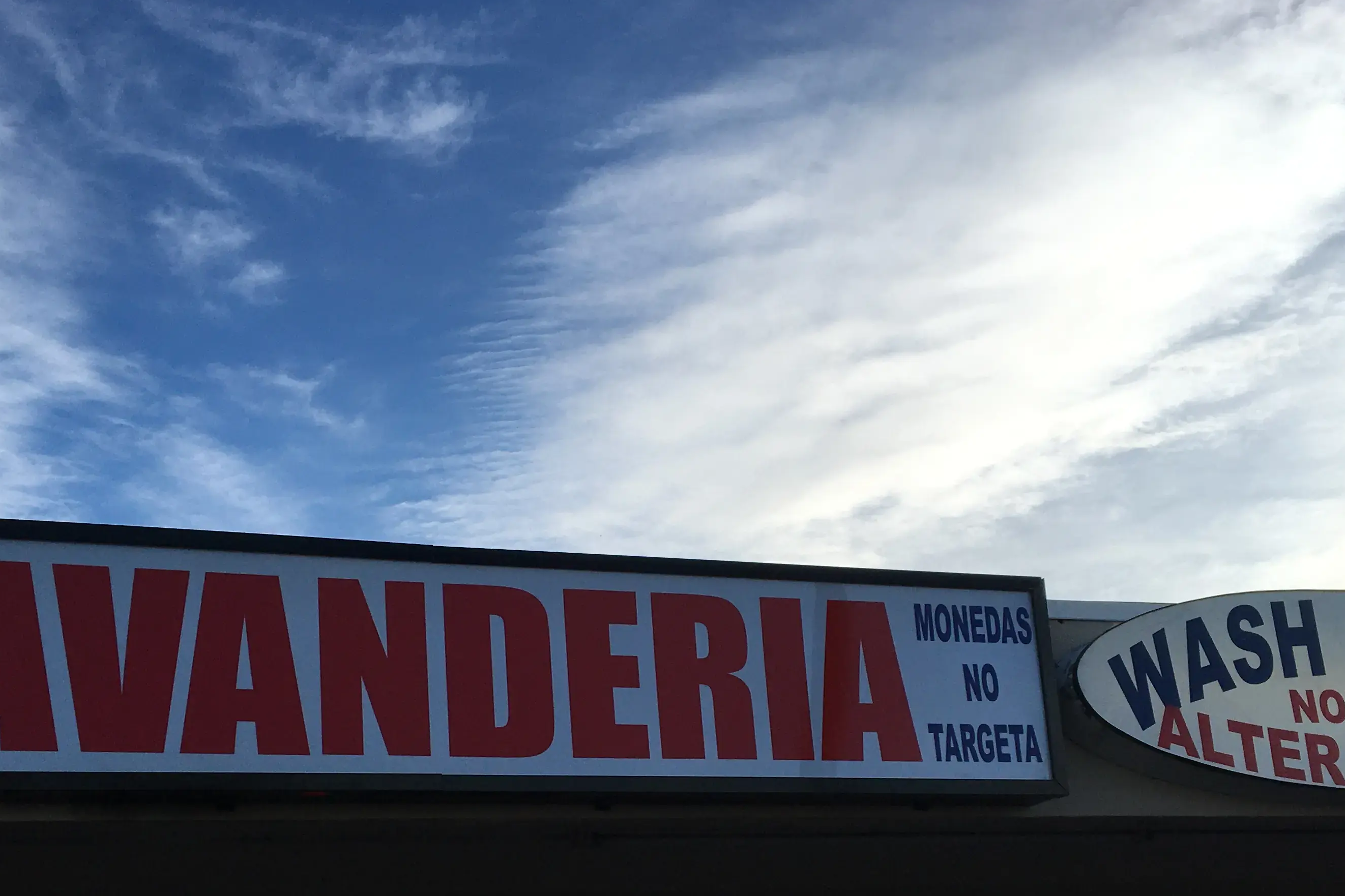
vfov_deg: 28.5
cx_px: 626
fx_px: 1718
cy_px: 734
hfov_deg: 42.7
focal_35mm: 46
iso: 25
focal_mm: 4.15
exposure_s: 1/1282
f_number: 2.2
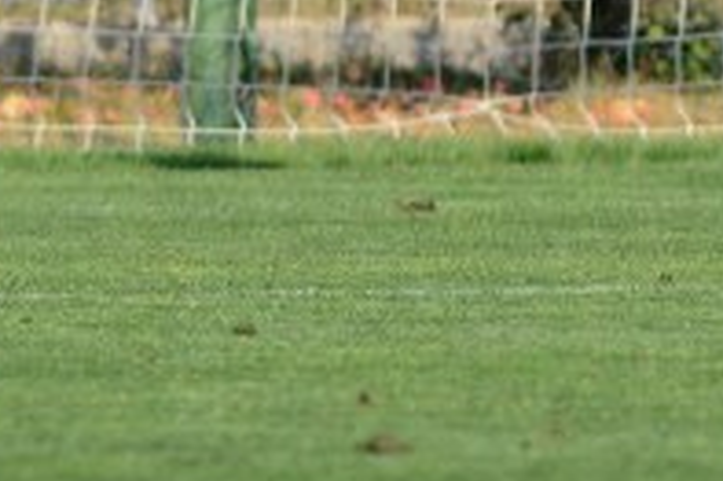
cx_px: 1178
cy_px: -316
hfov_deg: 1.1
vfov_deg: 0.7
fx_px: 39169
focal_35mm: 1952
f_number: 3.5
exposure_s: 1/4000
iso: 500
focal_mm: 300
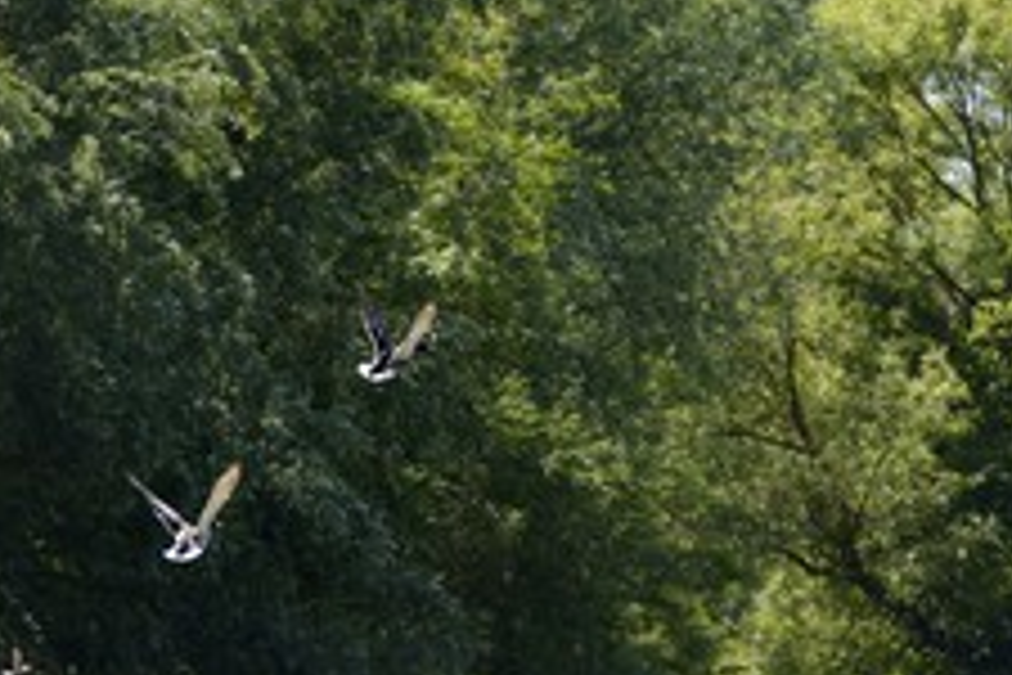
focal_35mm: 374
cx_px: 715
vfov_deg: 3.7
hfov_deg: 5.5
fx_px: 10513
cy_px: 410
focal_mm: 200
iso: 200
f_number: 5.6
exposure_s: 1/400
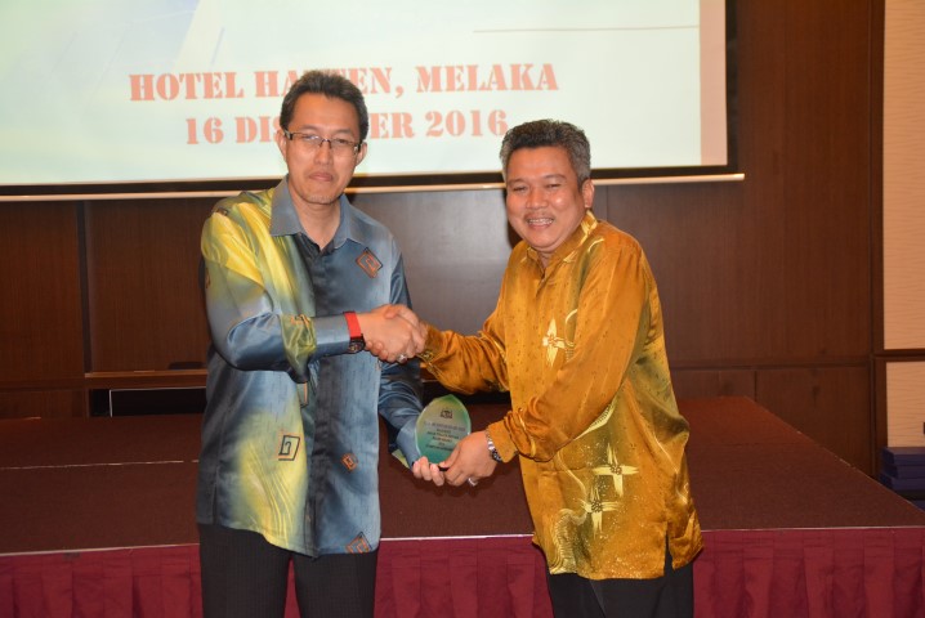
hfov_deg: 41.1
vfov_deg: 28.1
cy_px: 309
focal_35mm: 48
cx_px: 462
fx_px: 1234
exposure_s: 1/60
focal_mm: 32
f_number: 4.2
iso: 1800
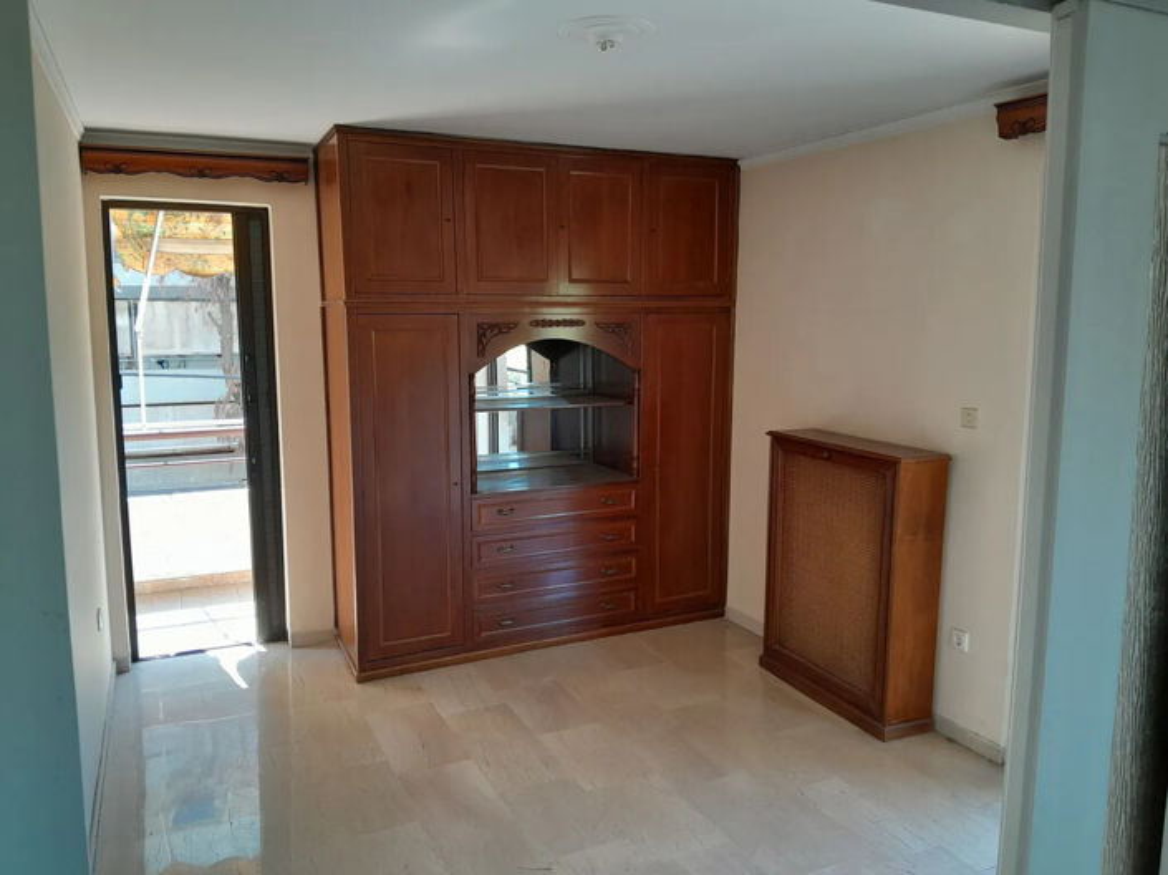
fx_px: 877
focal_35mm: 26
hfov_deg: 67.3
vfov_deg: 53.0
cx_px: 584
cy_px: 438
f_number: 1.8
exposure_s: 1/60
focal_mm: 3.98
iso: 100
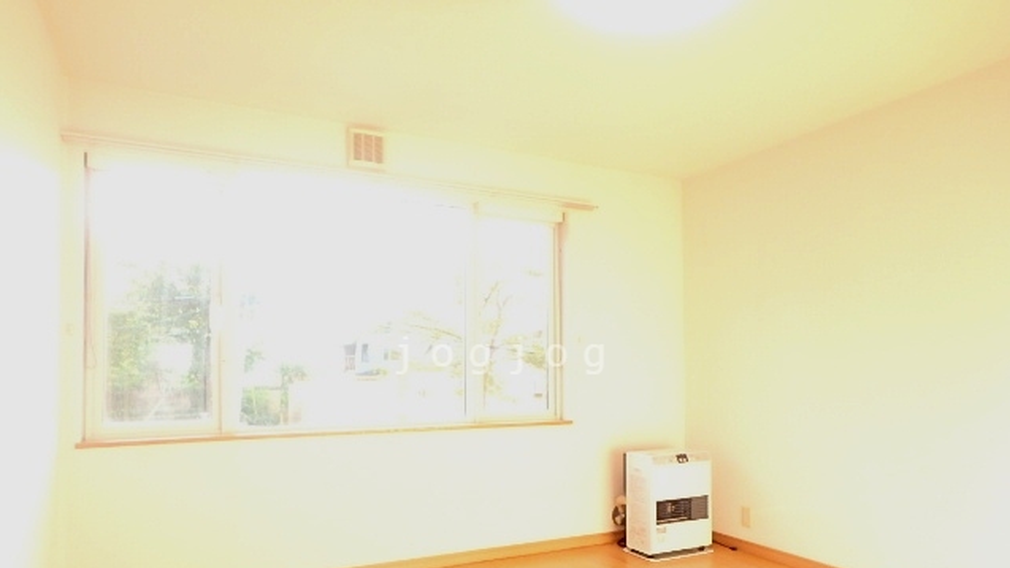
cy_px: 355
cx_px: 504
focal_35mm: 23
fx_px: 616
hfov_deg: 78.7
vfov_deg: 49.0
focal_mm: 3.7
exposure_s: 1/50
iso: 200
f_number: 3.5
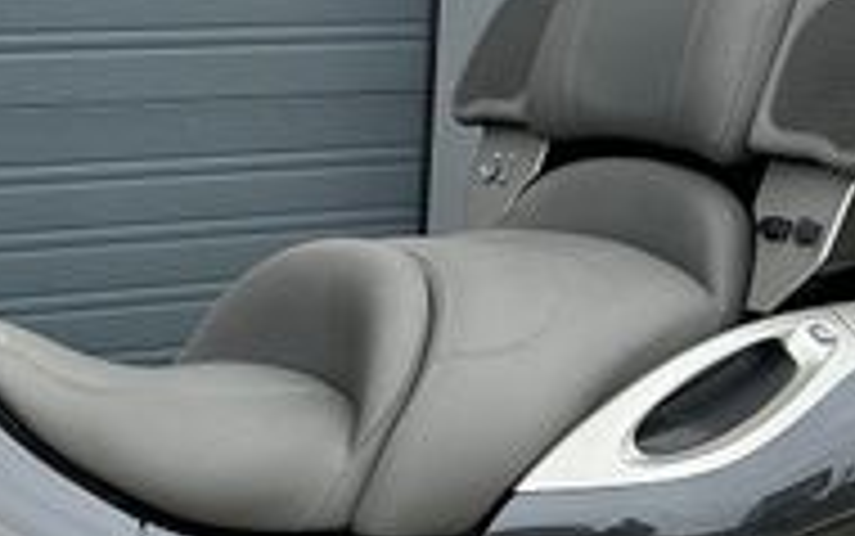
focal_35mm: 93
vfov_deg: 14.0
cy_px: 477
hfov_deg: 20.8
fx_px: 2168
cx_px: -180
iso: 40
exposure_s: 1/121
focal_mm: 5.7
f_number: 1.5
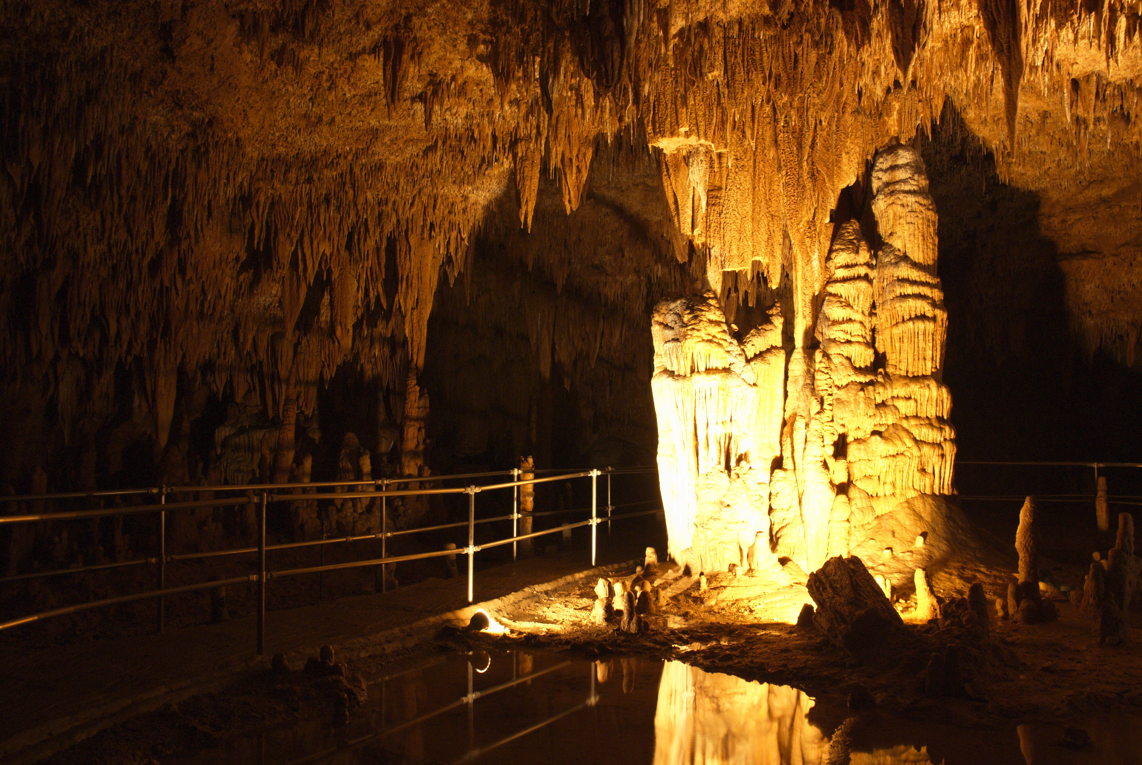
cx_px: 571
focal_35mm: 27
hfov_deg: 67.3
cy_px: 382
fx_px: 858
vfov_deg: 48.0
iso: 500
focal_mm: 18
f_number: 8
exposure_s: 3
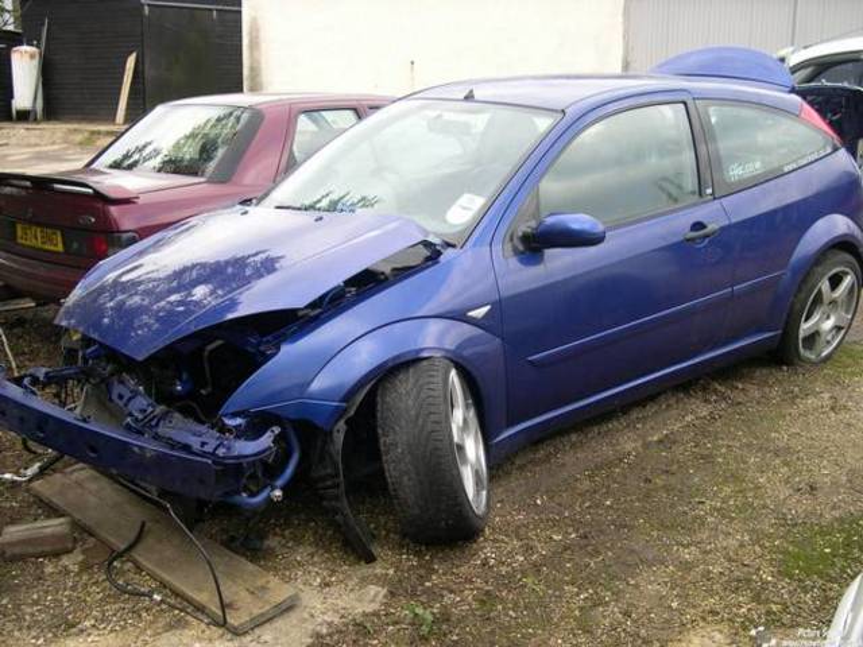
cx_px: 432
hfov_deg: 49.0
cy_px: 324
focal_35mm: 38
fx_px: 947
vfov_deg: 37.7
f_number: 2.8
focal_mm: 8
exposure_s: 1/99.7
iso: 100
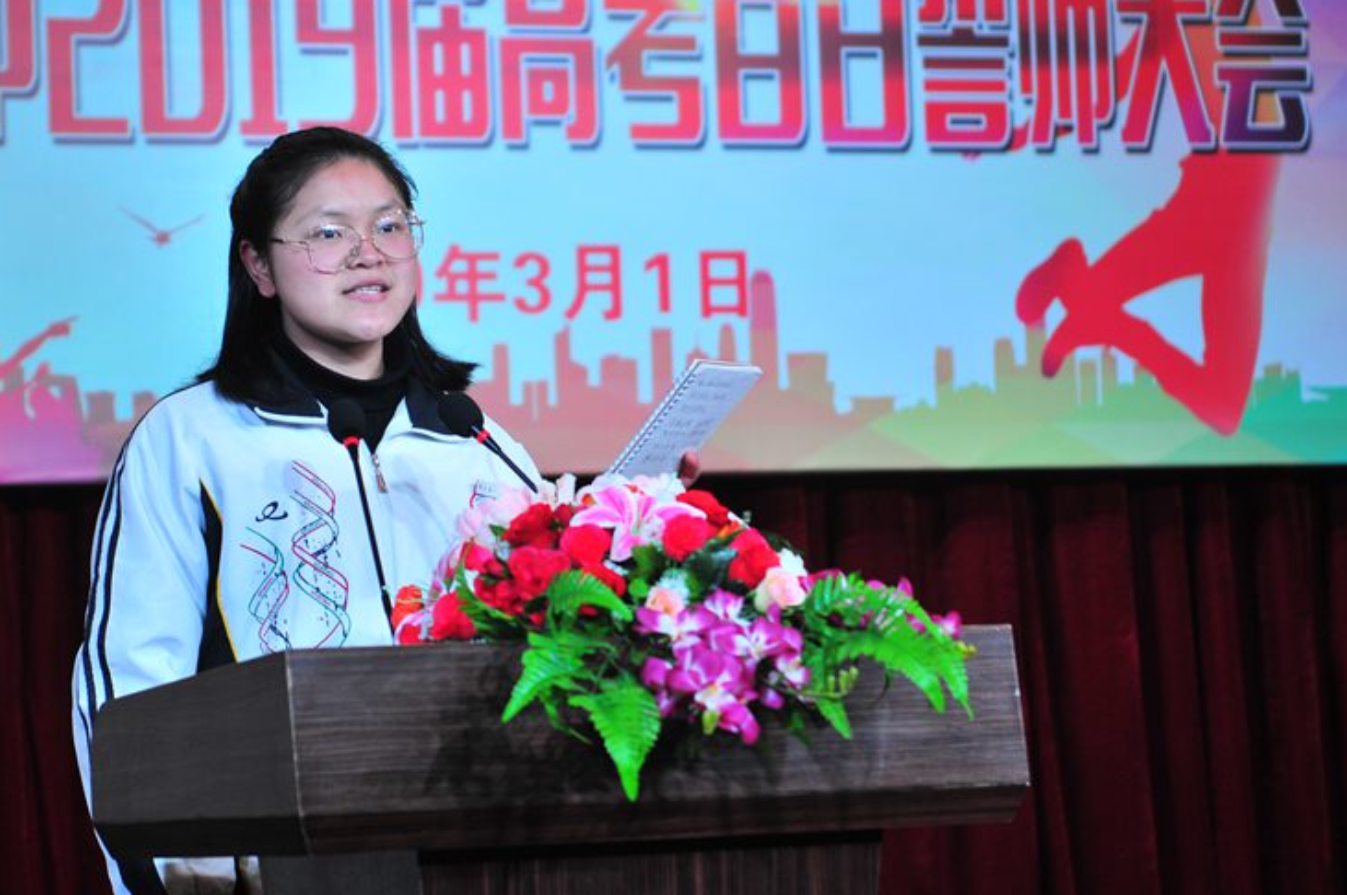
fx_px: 5495
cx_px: 496
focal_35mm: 147
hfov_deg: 14.0
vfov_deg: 9.3
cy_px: 322
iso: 320
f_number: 2.8
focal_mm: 70
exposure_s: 1/160
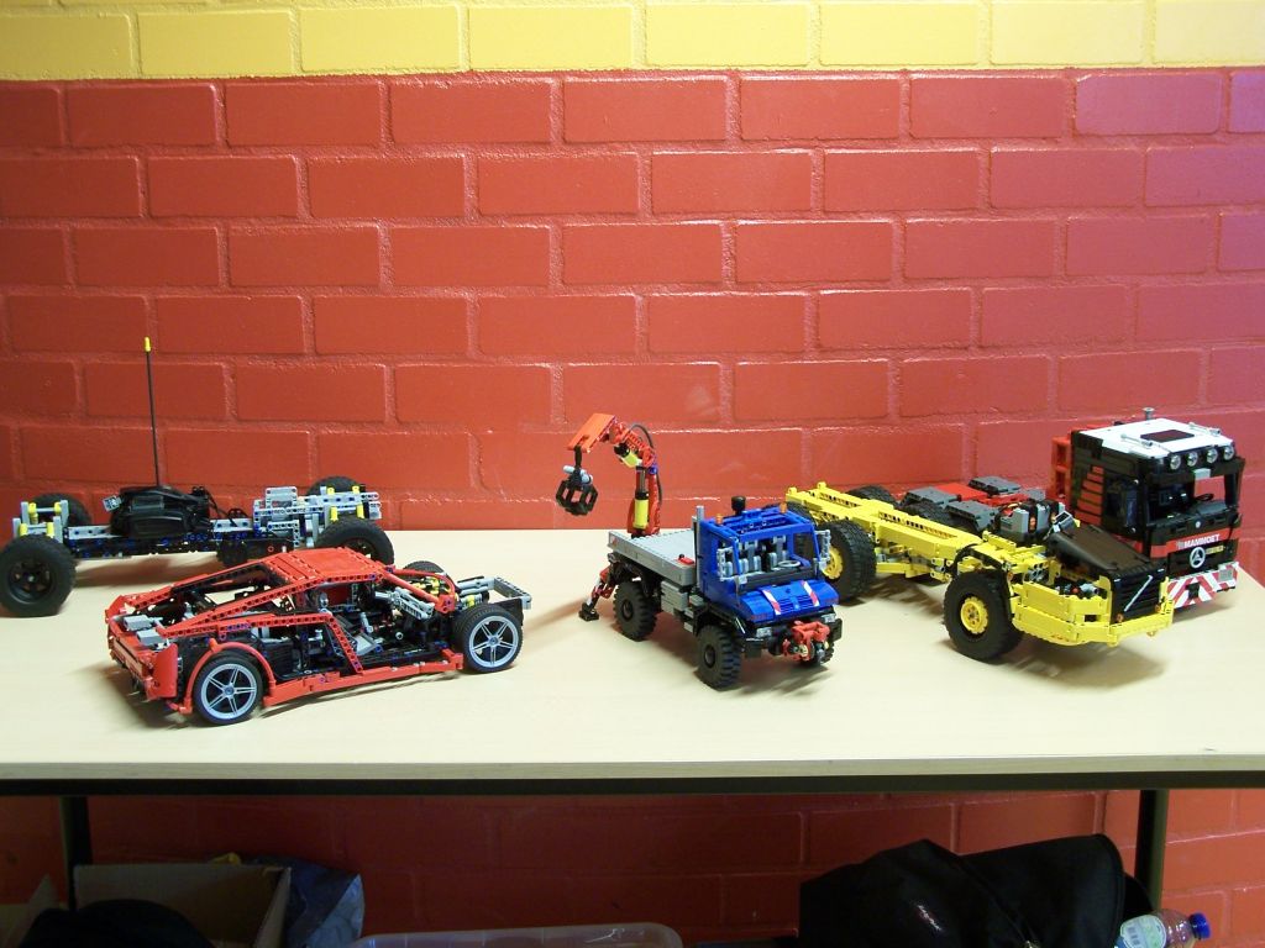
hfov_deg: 39.7
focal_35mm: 48
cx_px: 632
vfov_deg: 30.3
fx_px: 1754
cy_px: 474
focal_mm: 8
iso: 80
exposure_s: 1/6
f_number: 3
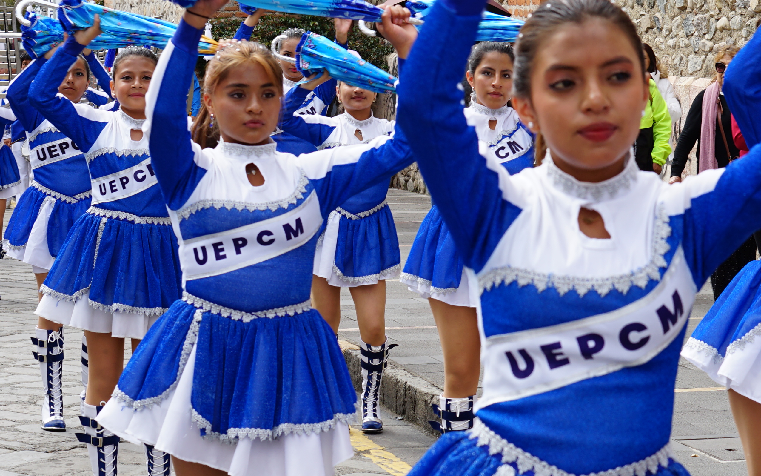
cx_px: 472
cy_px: 228
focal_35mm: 118
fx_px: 2447
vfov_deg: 11.1
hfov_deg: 17.7
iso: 100
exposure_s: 1/125
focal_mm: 50
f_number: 8
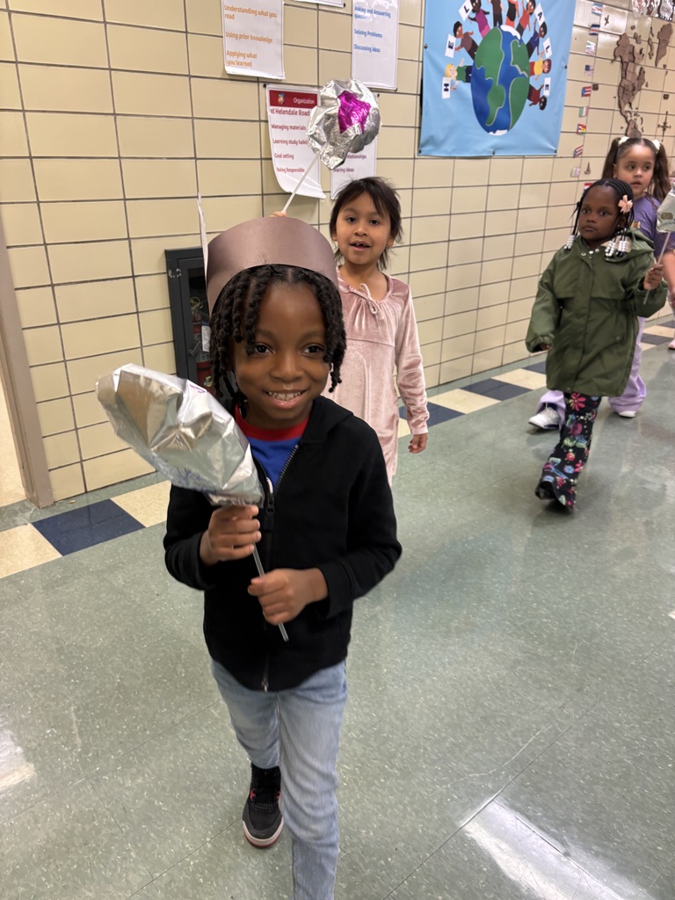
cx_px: 338
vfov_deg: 67.3
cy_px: 450
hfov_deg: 53.1
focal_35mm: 26
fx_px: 676
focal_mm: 5.96
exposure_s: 1/60
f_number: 1.6
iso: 125
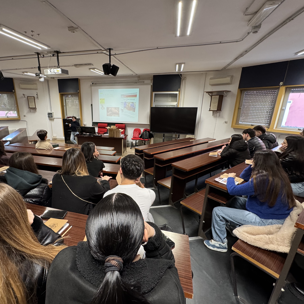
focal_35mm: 17
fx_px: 169
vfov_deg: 84.0
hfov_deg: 83.2
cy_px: 155
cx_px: 126
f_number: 2.2
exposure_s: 1/50
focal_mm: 2.22
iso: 250
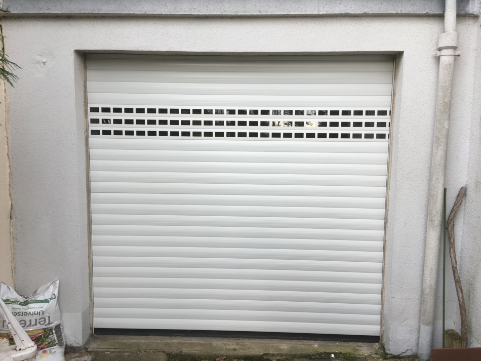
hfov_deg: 61.6
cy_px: 180
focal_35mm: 29
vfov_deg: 48.2
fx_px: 403
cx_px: 240
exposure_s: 1/133
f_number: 2.2
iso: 25
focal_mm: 4.15
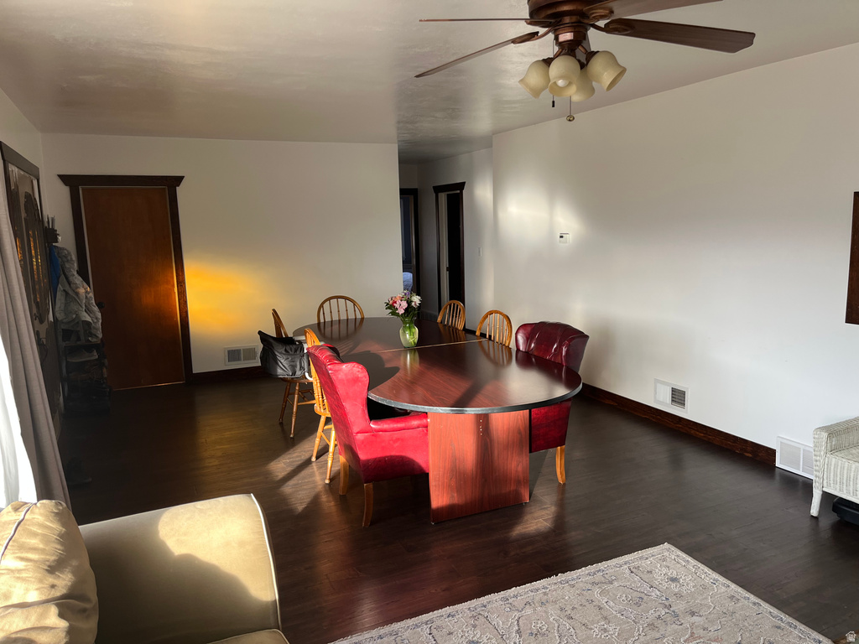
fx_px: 645
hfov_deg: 67.3
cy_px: 322
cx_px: 430
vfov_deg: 53.1
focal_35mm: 26
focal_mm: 5.1
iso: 64
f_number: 1.6
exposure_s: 1/121
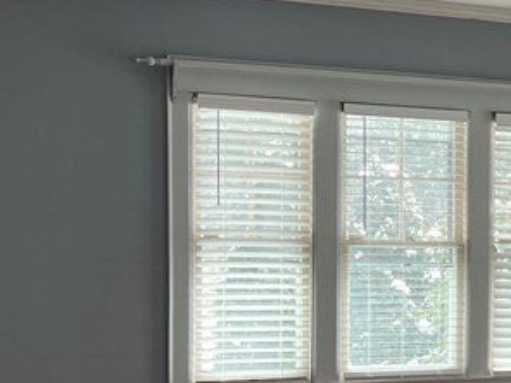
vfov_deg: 16.3
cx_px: 711
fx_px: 1329
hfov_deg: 19.6
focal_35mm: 90
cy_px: 297
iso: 80
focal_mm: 5.7
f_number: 1.5
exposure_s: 1/120
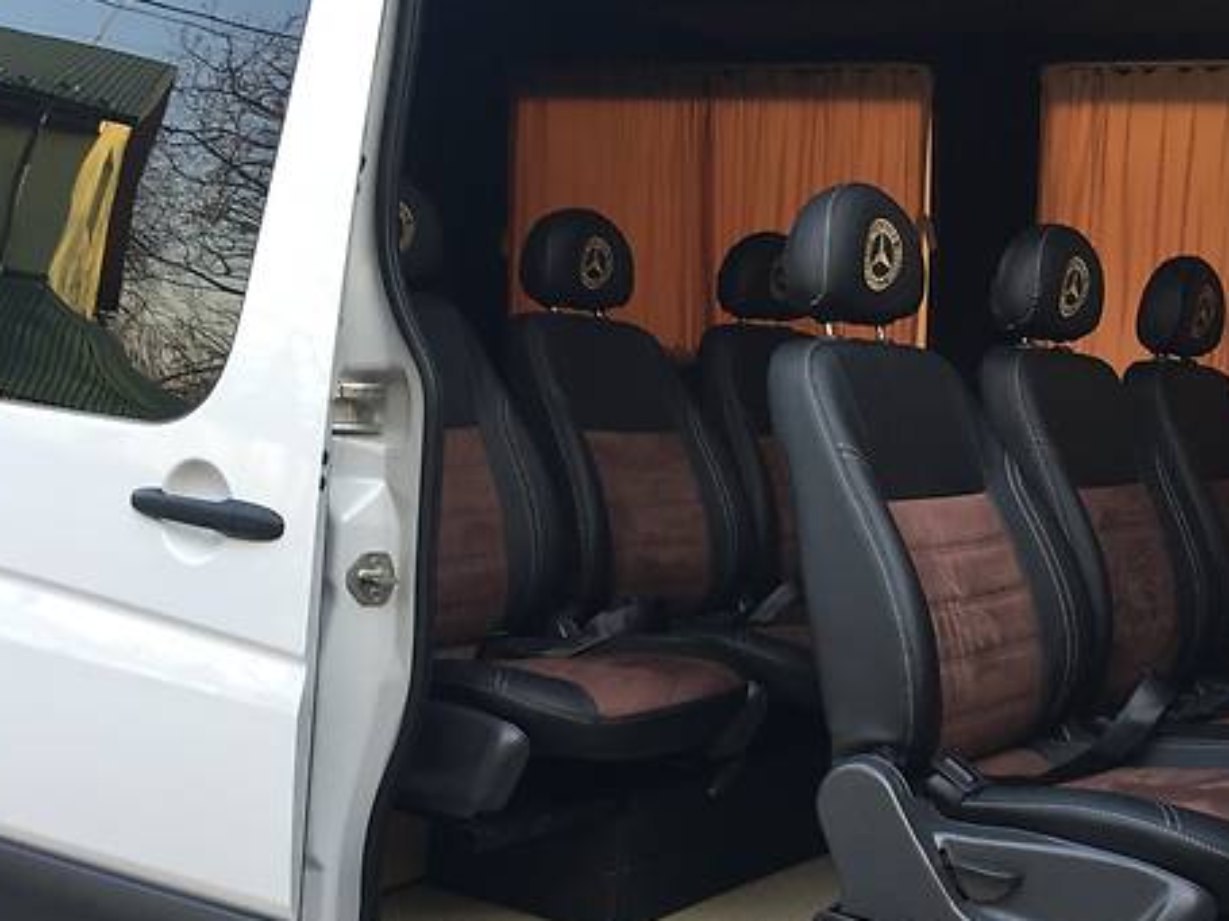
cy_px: 583
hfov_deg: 36.9
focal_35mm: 51
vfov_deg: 28.4
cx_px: 875
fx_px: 1810
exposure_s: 1/100
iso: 40
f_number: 2.2
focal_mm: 4.2
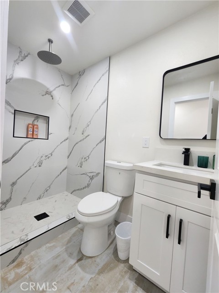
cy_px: 146
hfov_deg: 89.9
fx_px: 110
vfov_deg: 106.2
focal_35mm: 13
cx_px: 110
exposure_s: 1/60
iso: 200
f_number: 2.2
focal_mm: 2.2
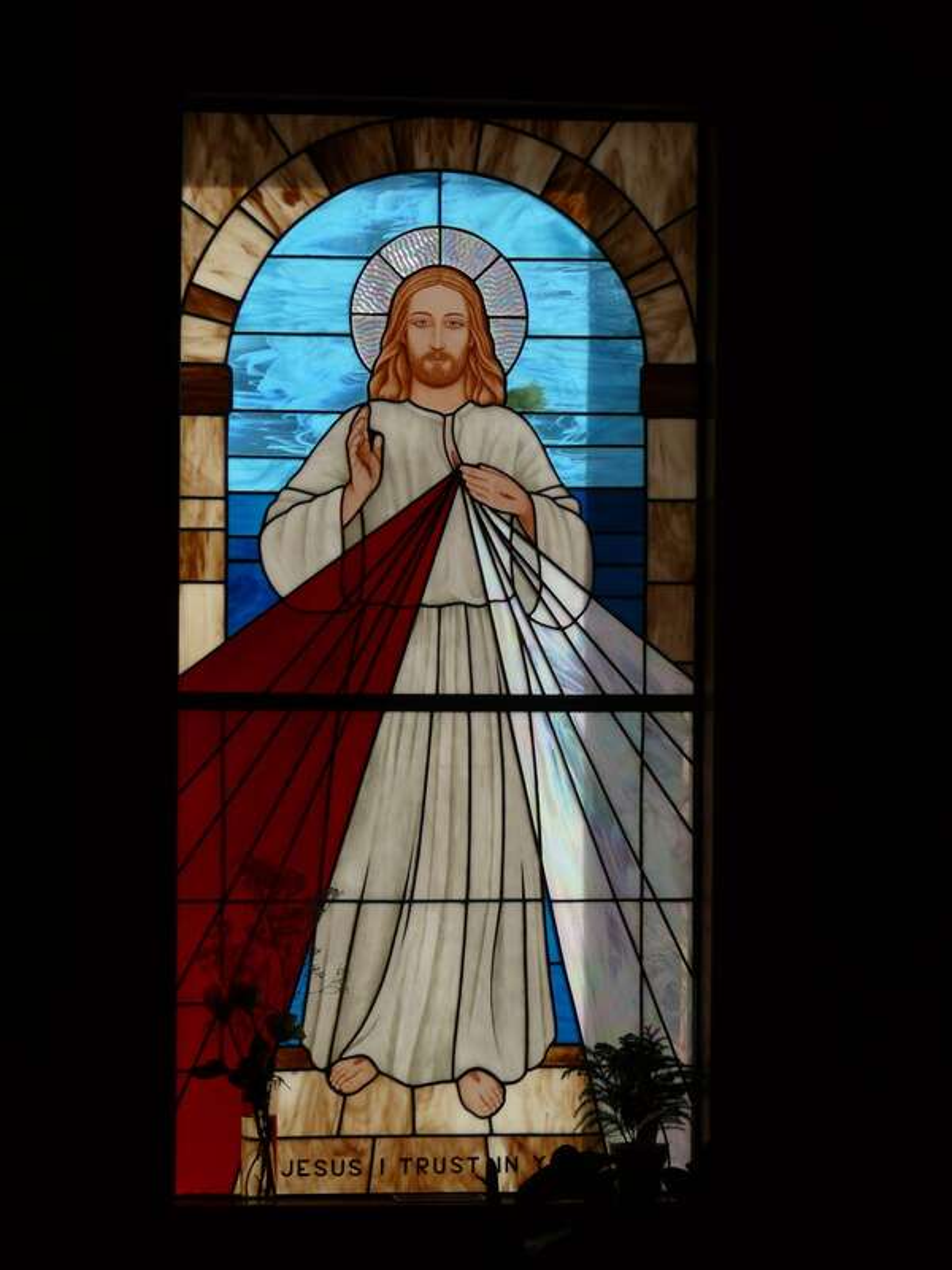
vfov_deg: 17.3
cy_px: 635
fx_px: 4180
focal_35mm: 114
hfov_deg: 13.0
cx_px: 476
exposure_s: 1/1000
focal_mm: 24
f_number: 3.6
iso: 100
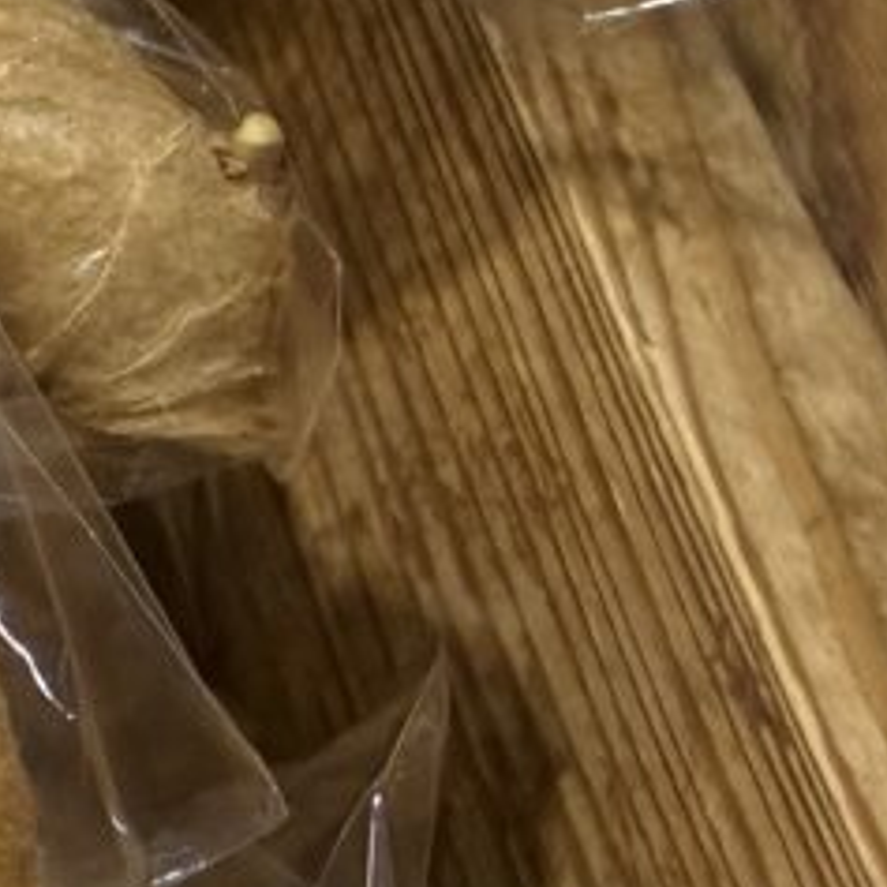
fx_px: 2493
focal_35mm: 86
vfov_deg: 20.0
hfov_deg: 16.3
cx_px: -801
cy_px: 187
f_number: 2.2
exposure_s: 1/60
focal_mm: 2.22
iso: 250
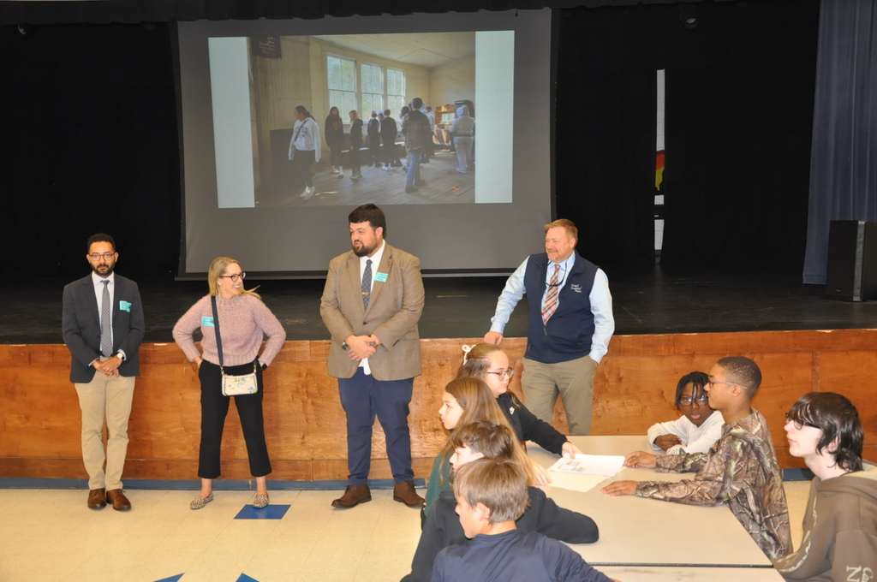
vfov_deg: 34.1
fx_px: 949
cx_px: 438
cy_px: 291
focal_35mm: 39
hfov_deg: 49.6
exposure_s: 1/60
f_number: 4
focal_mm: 26
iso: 800
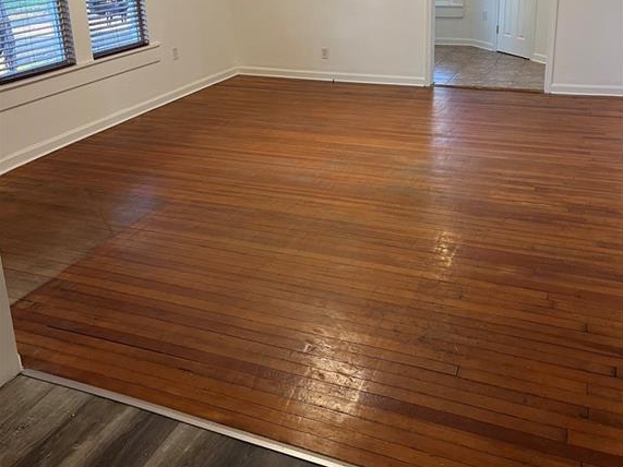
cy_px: 108
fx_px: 630
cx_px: 313
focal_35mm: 35
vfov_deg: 39.4
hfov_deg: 52.6
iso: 200
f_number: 1.6
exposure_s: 1/60
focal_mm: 5.1
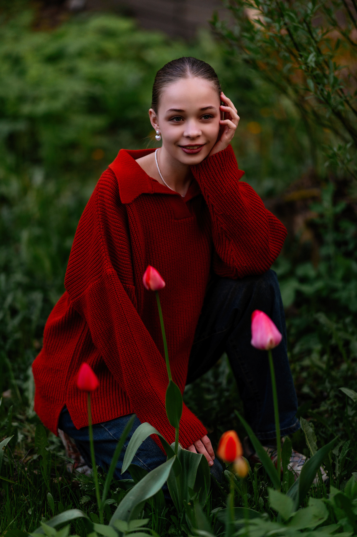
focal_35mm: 105
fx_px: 1564
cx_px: 178
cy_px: 268
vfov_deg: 19.5
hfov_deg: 13.0
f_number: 1.4
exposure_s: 1/400
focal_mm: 105
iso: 250
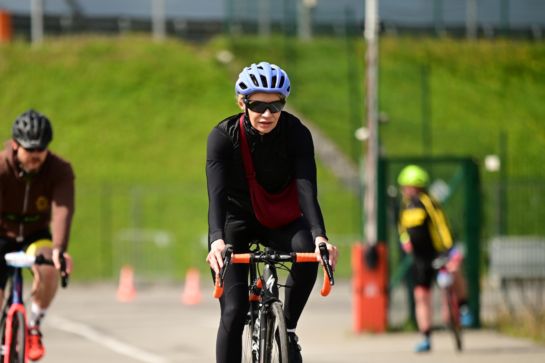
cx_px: 196
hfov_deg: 6.4
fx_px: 4842
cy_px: 256
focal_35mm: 320
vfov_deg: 4.3
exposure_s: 1/3200
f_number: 2.8
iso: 200
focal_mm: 200
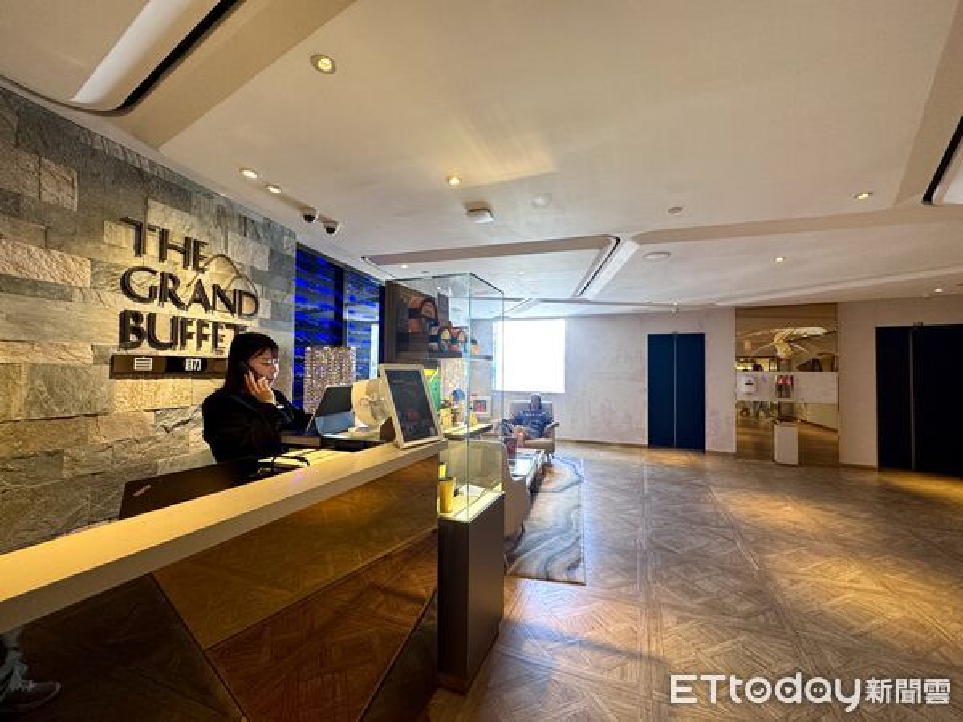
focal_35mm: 14
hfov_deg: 102.1
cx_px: 482
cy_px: 361
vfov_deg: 85.7
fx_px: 389
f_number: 2.2
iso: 200
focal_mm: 2.22
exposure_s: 1/99
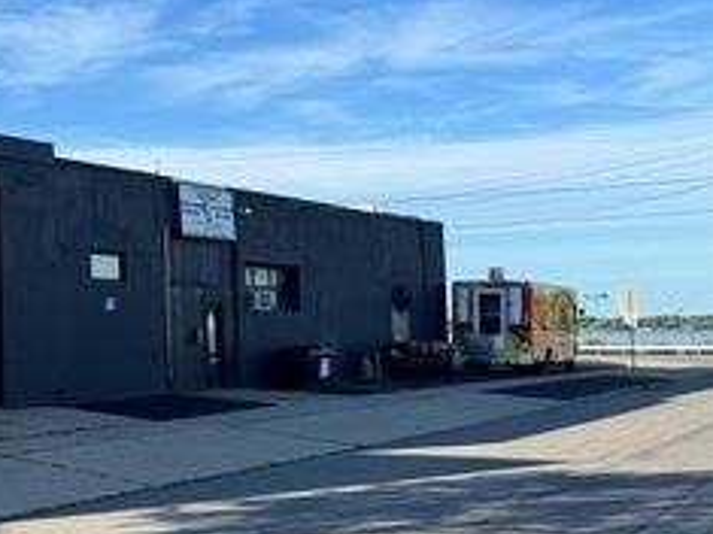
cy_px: 253
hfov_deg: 33.5
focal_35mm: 51
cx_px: -39
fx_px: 1050
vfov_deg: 28.5
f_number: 1.78
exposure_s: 1/2710
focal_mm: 6.76
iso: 80
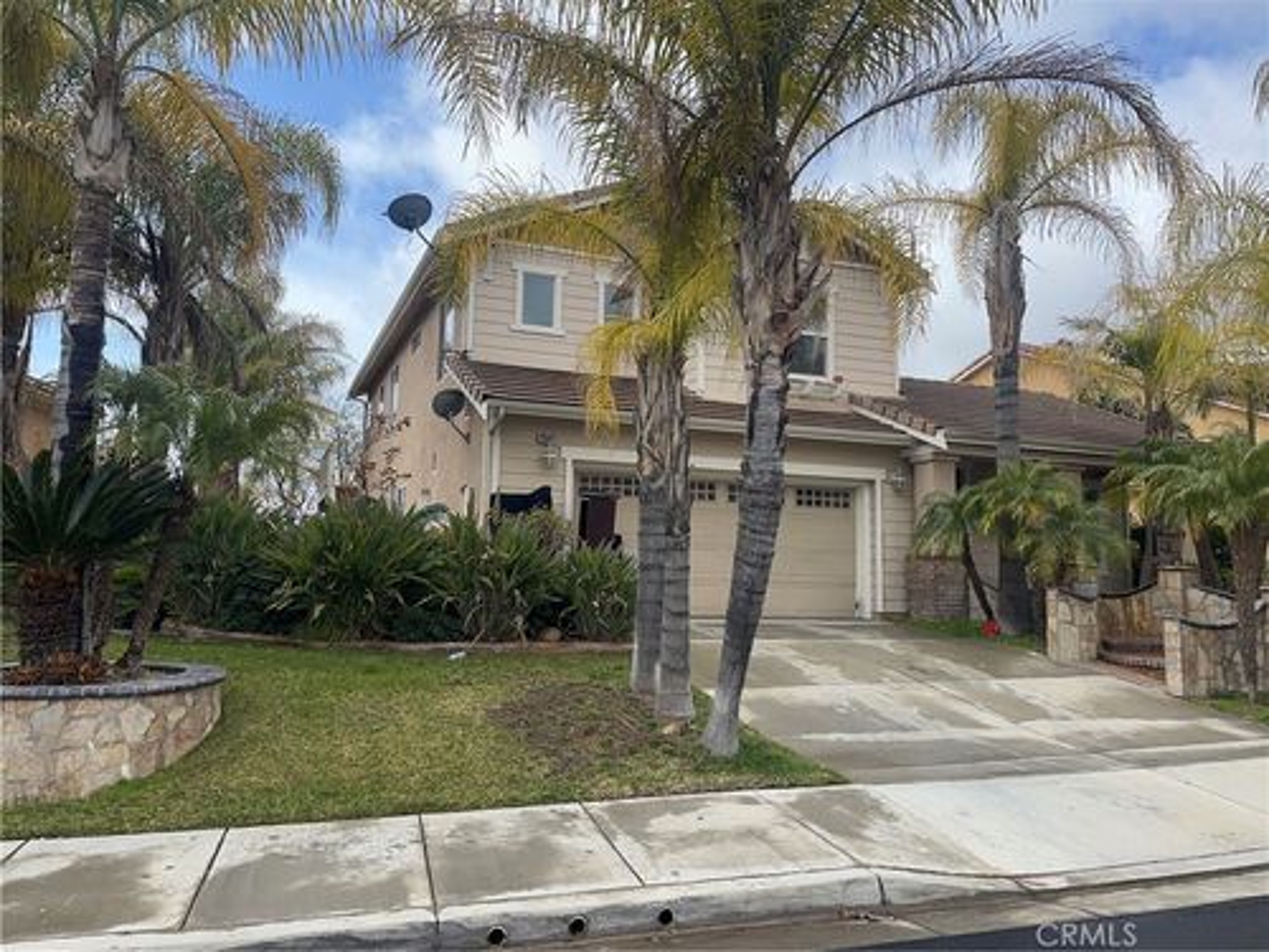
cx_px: 634
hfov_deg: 67.3
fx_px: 953
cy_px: 476
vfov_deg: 53.1
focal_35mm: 26
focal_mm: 4.2
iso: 32
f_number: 1.6
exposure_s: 1/2020
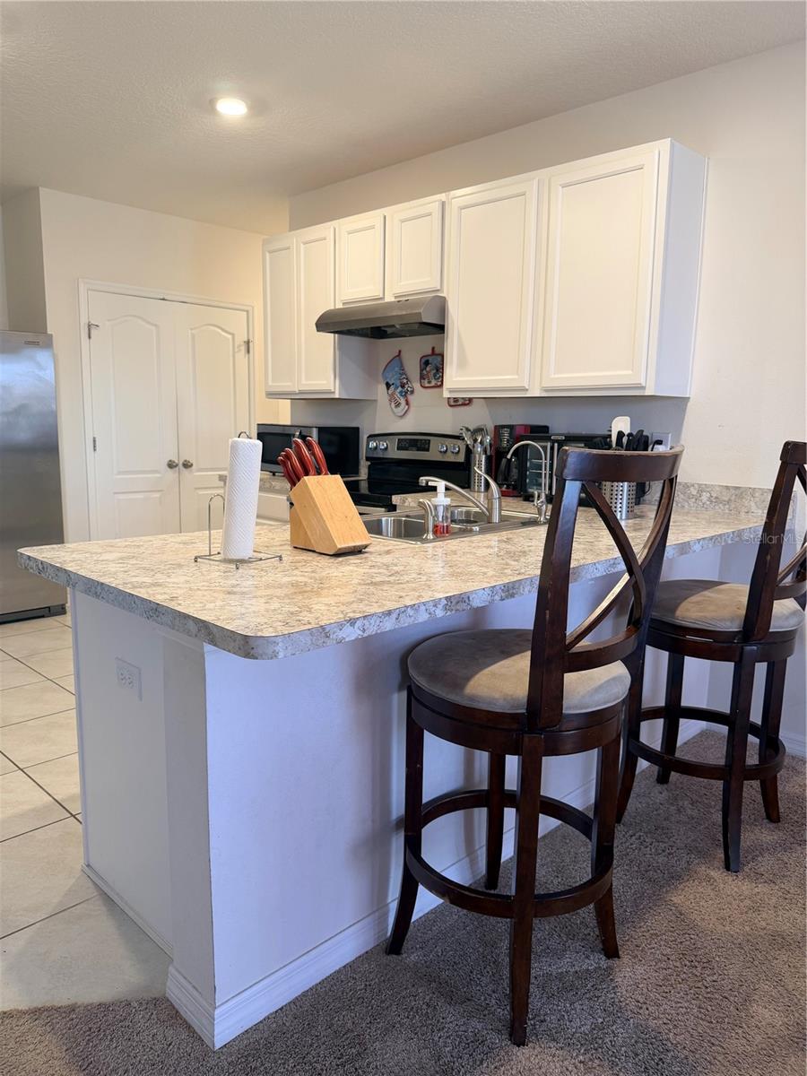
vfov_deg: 71.6
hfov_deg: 56.8
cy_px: 538
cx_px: 404
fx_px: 746
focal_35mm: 24
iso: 125
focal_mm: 6.76
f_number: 1.78
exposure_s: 1/60
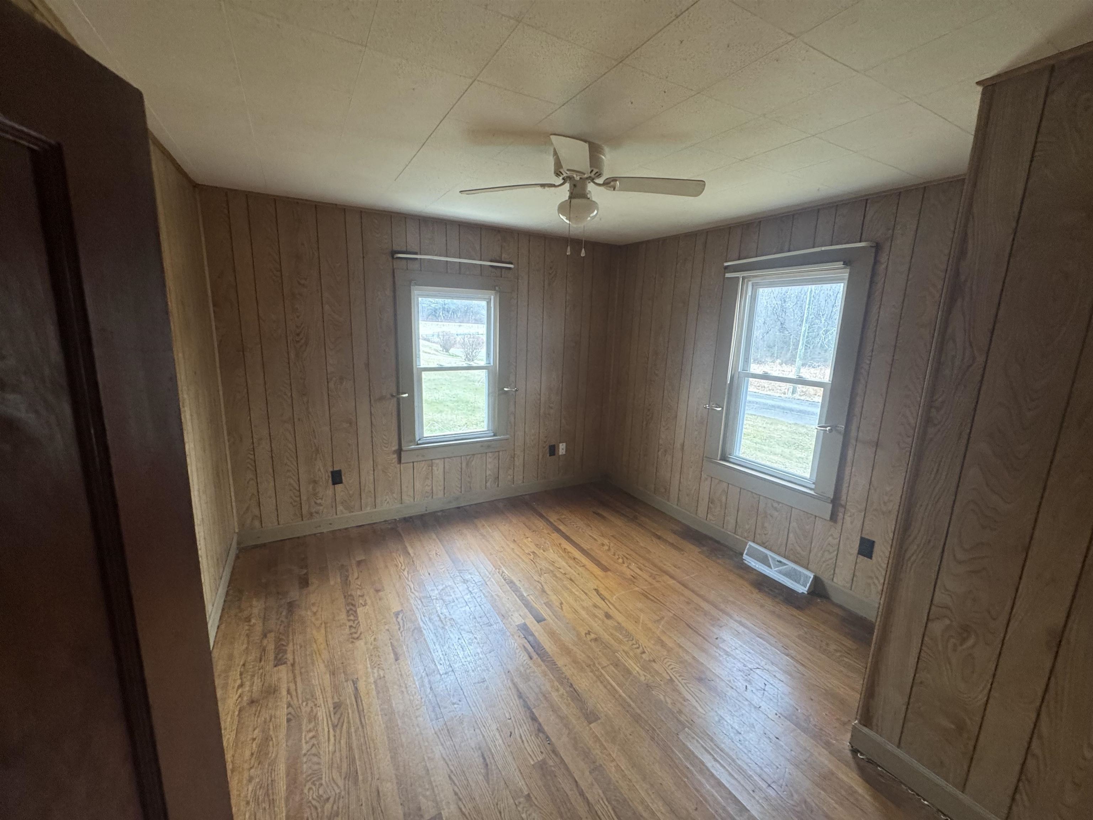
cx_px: 546
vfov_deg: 85.7
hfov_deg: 102.1
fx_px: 442
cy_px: 410
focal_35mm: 14
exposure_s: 1/62
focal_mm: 2.22
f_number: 2.2
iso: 320
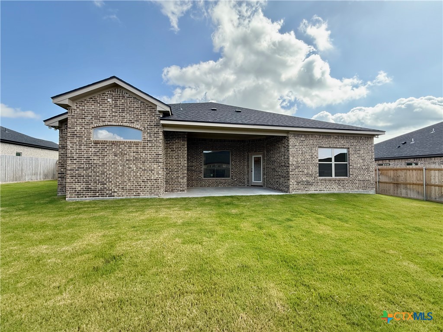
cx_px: 222
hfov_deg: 102.1
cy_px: 166
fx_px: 179
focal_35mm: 14
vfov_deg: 85.7
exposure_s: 1/472
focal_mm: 2.22
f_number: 2.2
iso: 64
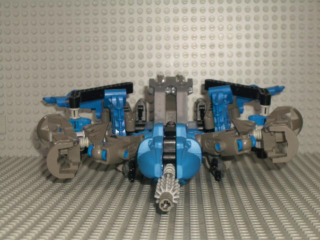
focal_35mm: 88
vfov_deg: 16.8
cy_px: 120
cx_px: 160
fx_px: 813
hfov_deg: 22.3
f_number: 4.4
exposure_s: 1/60
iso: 100
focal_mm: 14.6
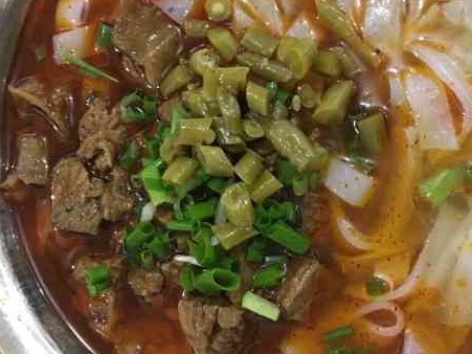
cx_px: 276
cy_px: 153
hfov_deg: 41.9
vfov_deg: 32.1
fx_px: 613
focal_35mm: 45
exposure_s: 1/33
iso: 250
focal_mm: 4.15
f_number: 2.2
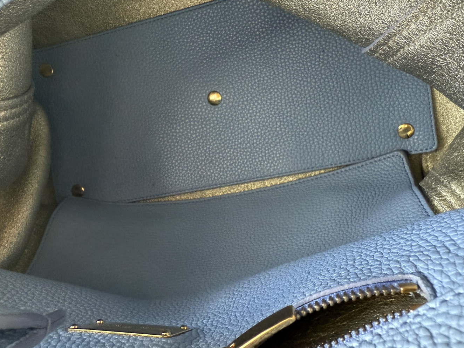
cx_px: 227
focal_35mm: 29
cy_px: 175
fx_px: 389
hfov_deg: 61.7
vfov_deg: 48.2
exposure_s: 1/60
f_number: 2.2
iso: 640
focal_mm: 2.22
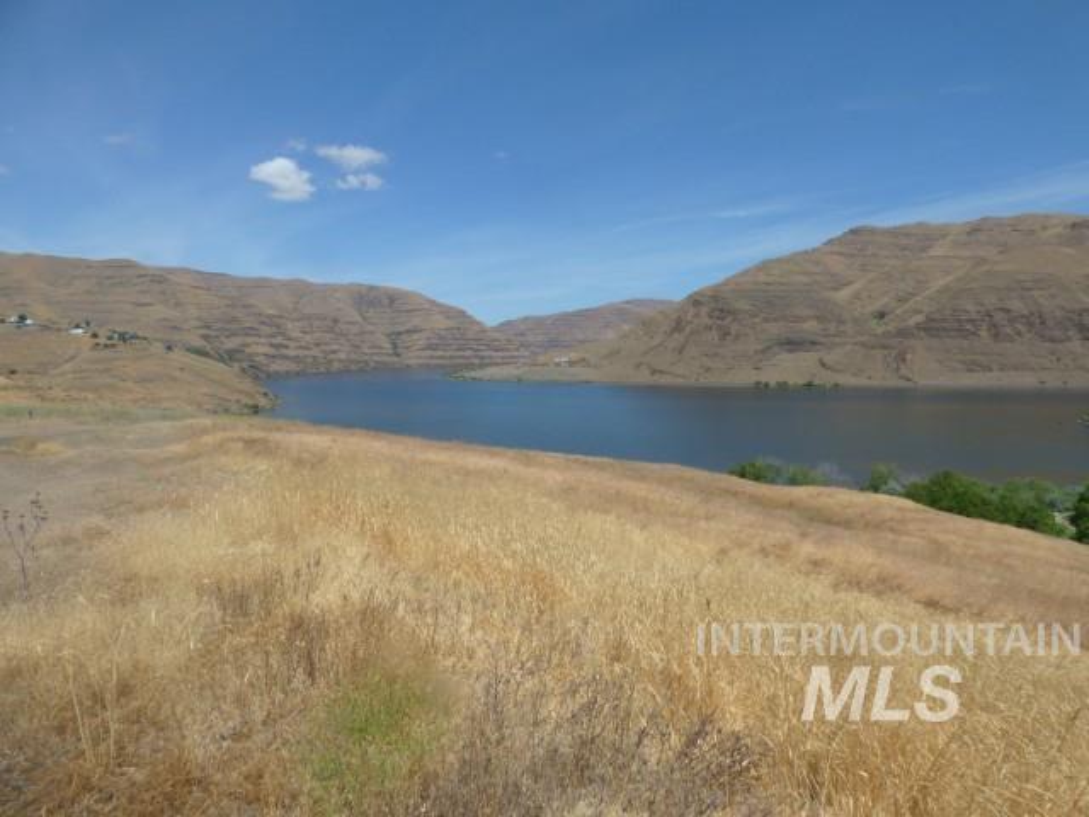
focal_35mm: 20
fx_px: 629
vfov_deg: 66.0
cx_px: 544
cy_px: 408
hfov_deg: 81.7
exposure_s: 1/1600
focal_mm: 3.58
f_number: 3.5
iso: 100
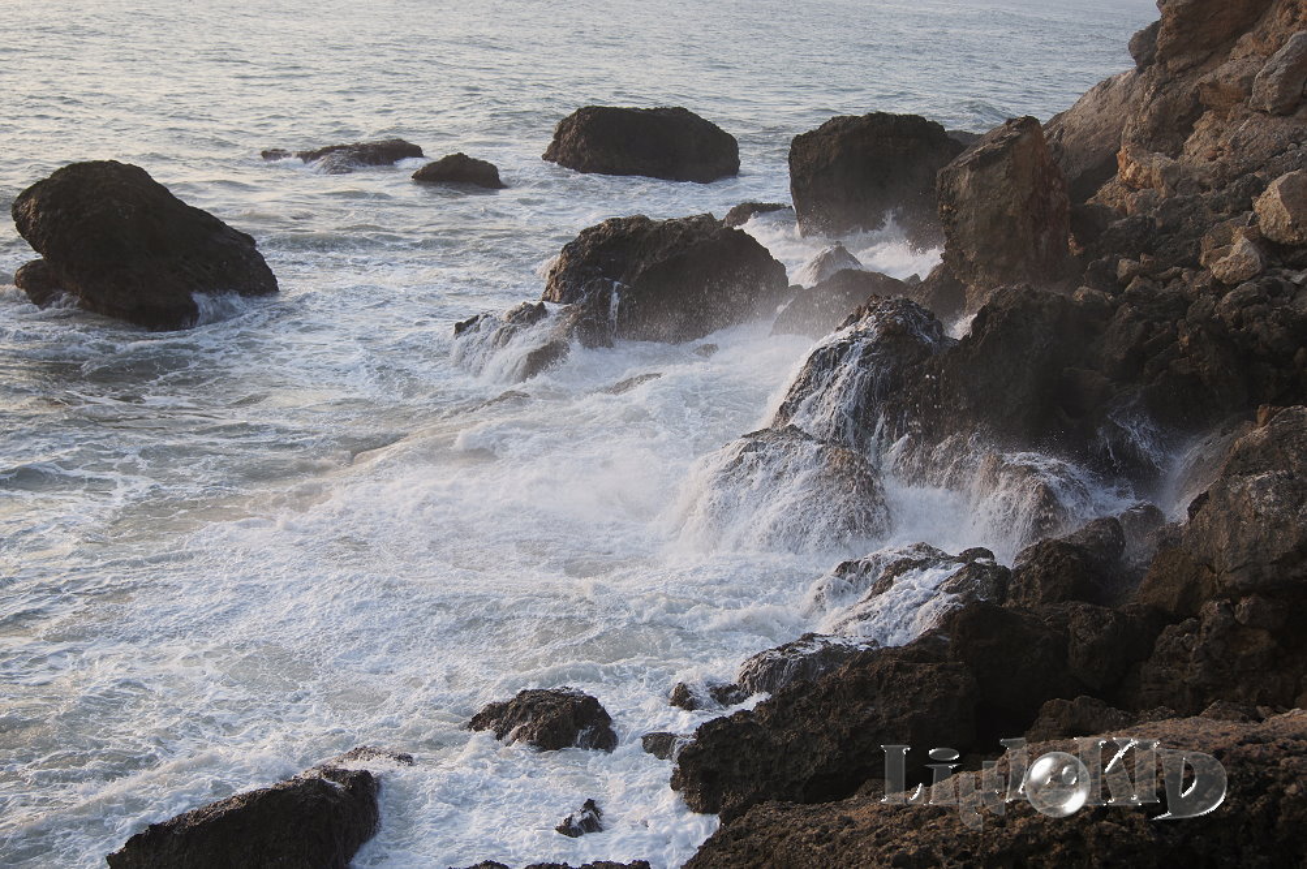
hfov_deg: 43.6
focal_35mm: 45
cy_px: 434
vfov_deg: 29.8
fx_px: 1632
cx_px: 654
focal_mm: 30
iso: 100
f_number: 4.5
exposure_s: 1/125
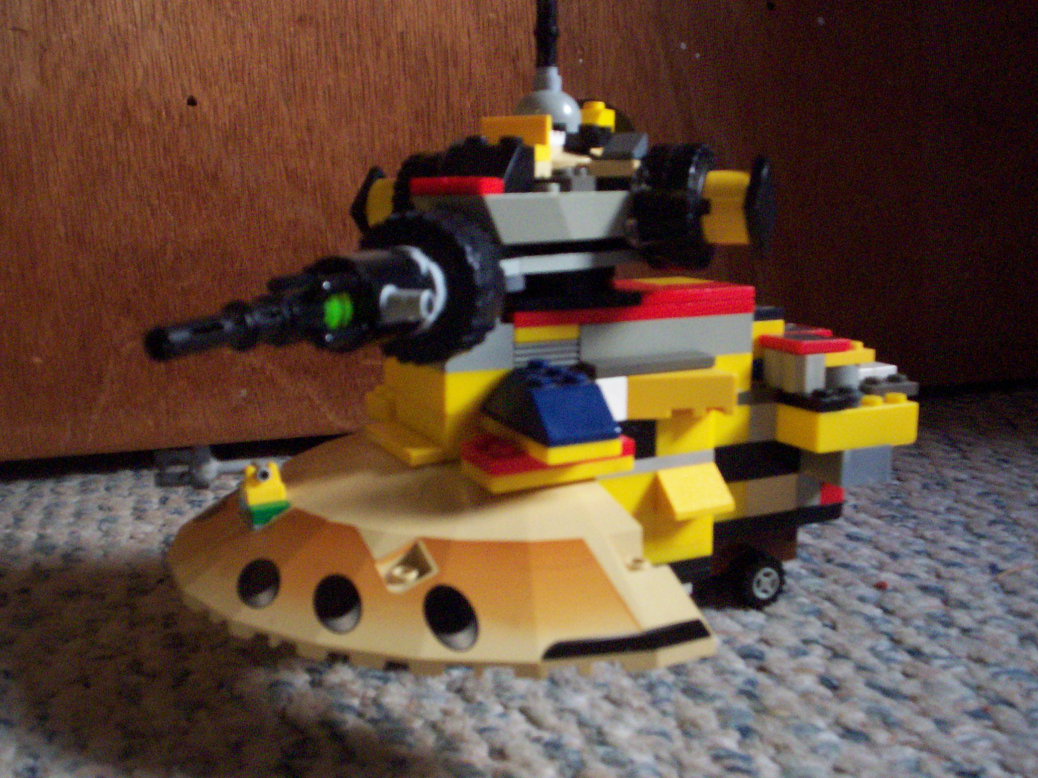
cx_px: 519
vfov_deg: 39.7
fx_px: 1080
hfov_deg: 51.4
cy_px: 389
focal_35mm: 36
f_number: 4.5
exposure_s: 1/8
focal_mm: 5.9
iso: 400
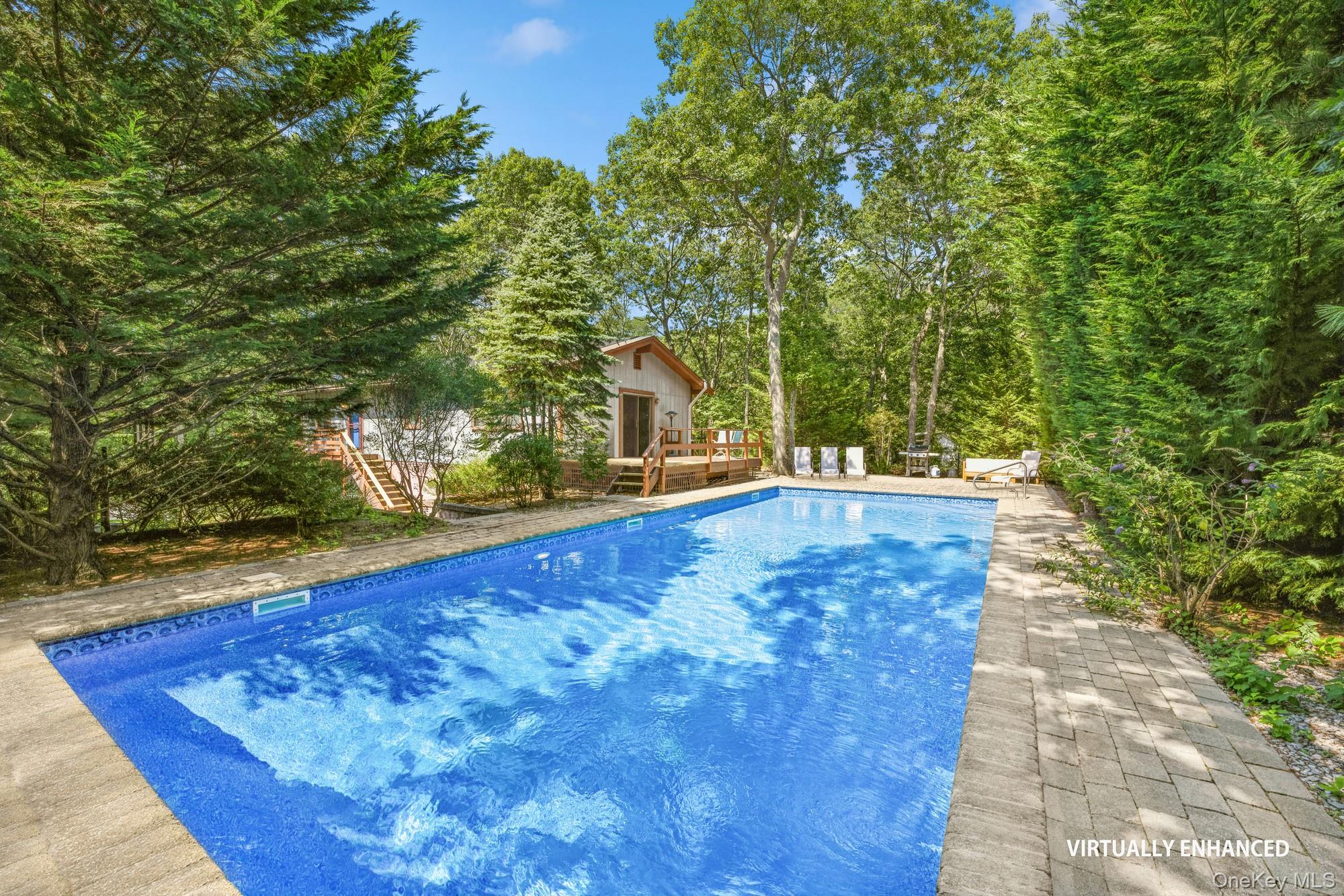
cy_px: 448
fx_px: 523
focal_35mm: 14
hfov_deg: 104.3
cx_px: 672
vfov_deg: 81.2
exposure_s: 1/250
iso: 320
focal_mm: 14
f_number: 8
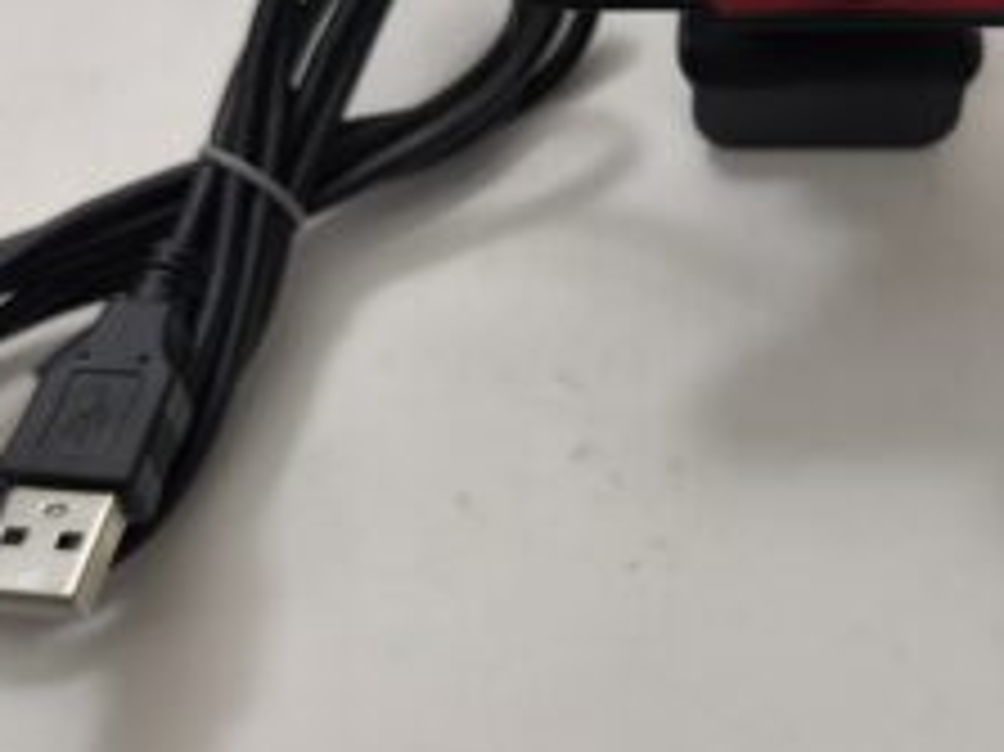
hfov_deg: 34.7
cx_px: 662
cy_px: 218
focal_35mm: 55
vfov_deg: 26.3
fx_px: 1594
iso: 500
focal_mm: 6.57
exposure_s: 1/50
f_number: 1.6
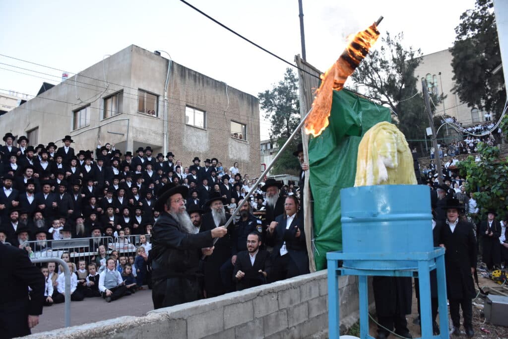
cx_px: 254
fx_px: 381
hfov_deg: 67.4
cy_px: 170
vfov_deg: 47.9
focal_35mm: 27
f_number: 5.6
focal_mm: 18
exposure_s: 1/160
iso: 1000
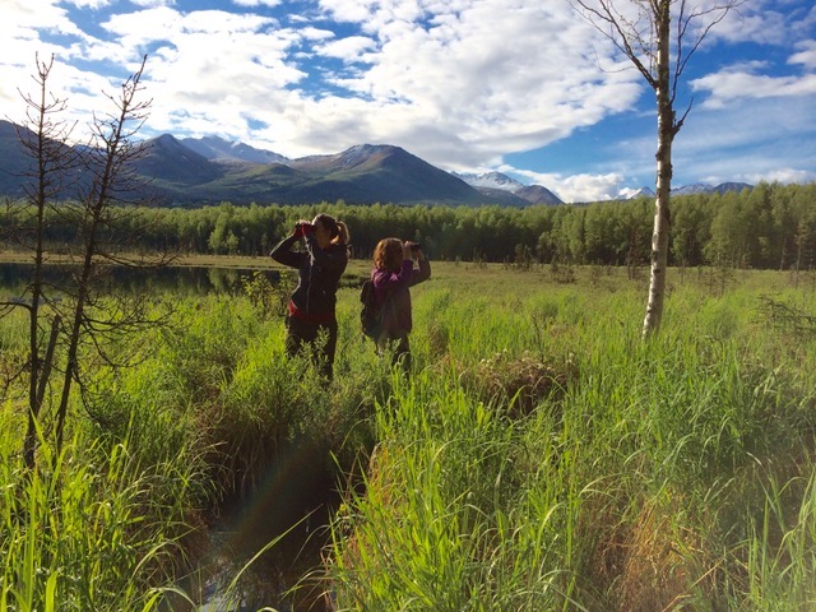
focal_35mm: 30
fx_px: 707
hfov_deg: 60.0
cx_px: 408
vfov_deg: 46.8
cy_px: 306
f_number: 2.2
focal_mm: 4.12
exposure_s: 1/3425
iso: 32
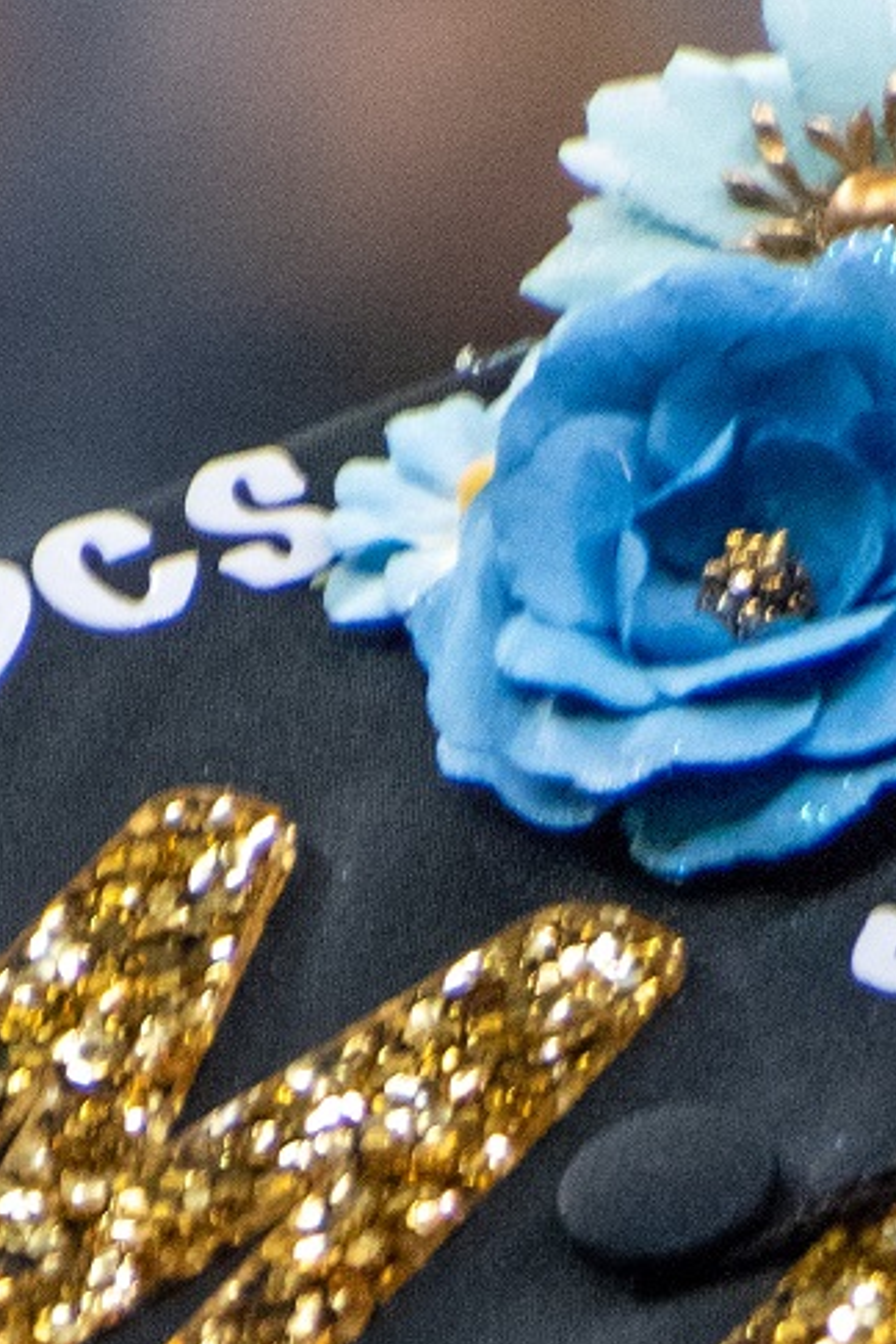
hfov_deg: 0.6
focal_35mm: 2222
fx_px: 82948
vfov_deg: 0.9
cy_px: 1900
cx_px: 810
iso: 1250
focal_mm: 300
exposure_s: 1/125
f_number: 6.3
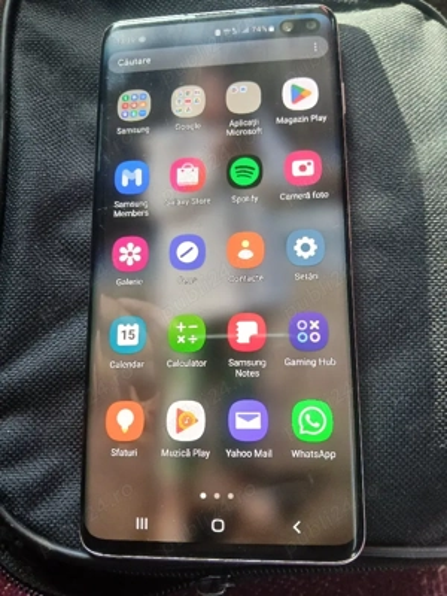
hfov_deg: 53.1
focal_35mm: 26
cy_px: 298
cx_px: 224
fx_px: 448
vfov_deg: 67.3
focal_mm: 3.98
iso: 200
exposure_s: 1/50.3
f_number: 1.8
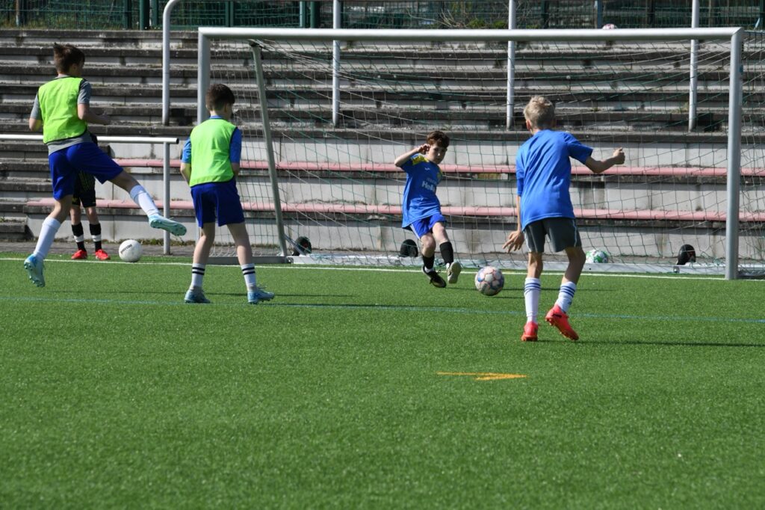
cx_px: 382
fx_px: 5523
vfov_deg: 5.3
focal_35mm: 260
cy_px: 255
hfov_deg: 7.9
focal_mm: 260
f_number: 14
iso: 1250
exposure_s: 1/1250
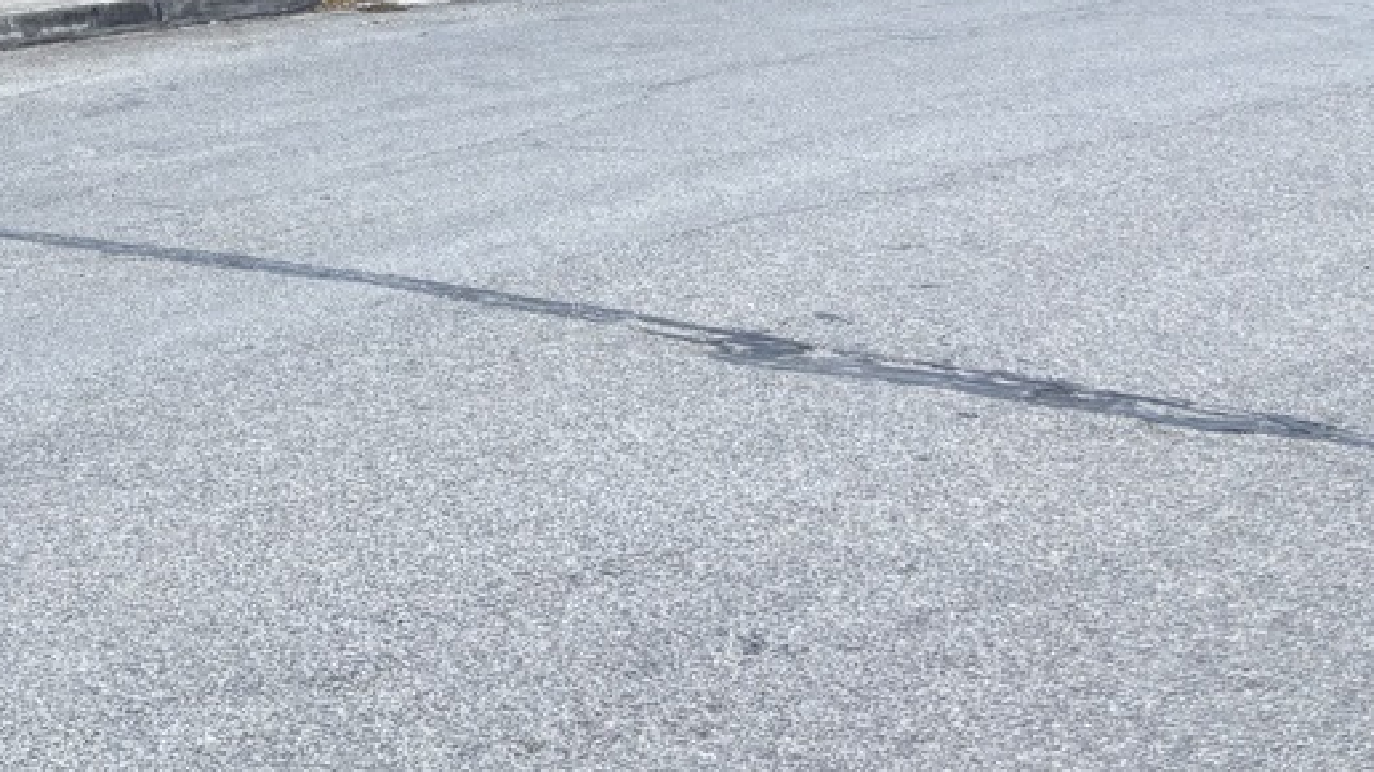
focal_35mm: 79
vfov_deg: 14.1
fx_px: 2878
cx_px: -205
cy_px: -466
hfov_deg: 24.7
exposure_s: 1/903
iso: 50
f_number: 1.6
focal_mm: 5.96
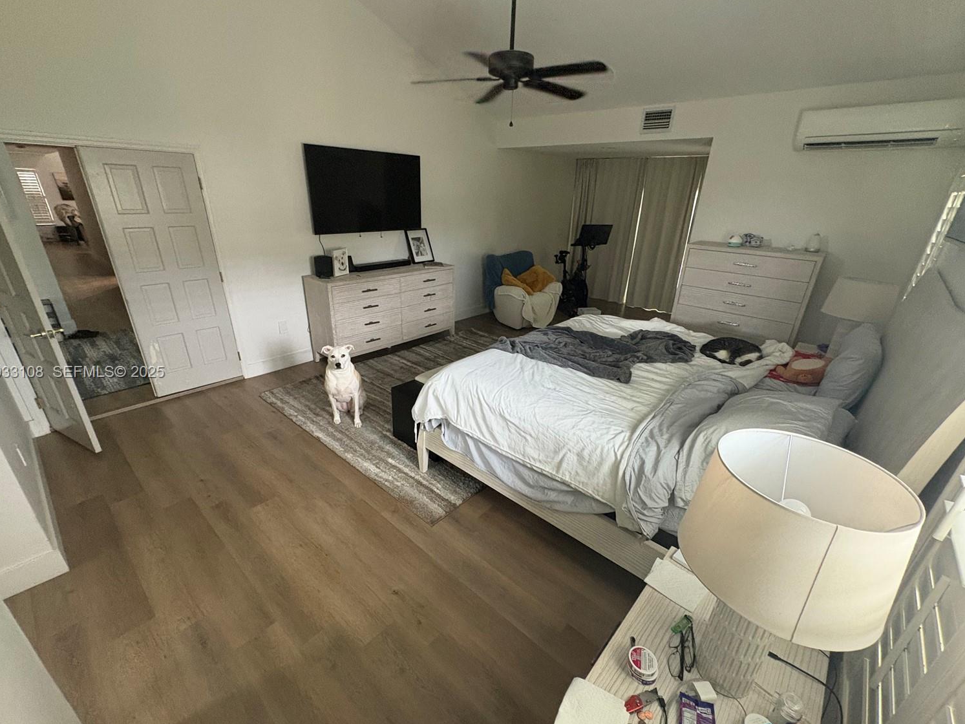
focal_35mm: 15
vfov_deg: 81.7
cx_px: 480
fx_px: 418
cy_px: 373
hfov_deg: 98.2
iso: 500
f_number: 2.2
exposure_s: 1/60
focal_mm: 2.22
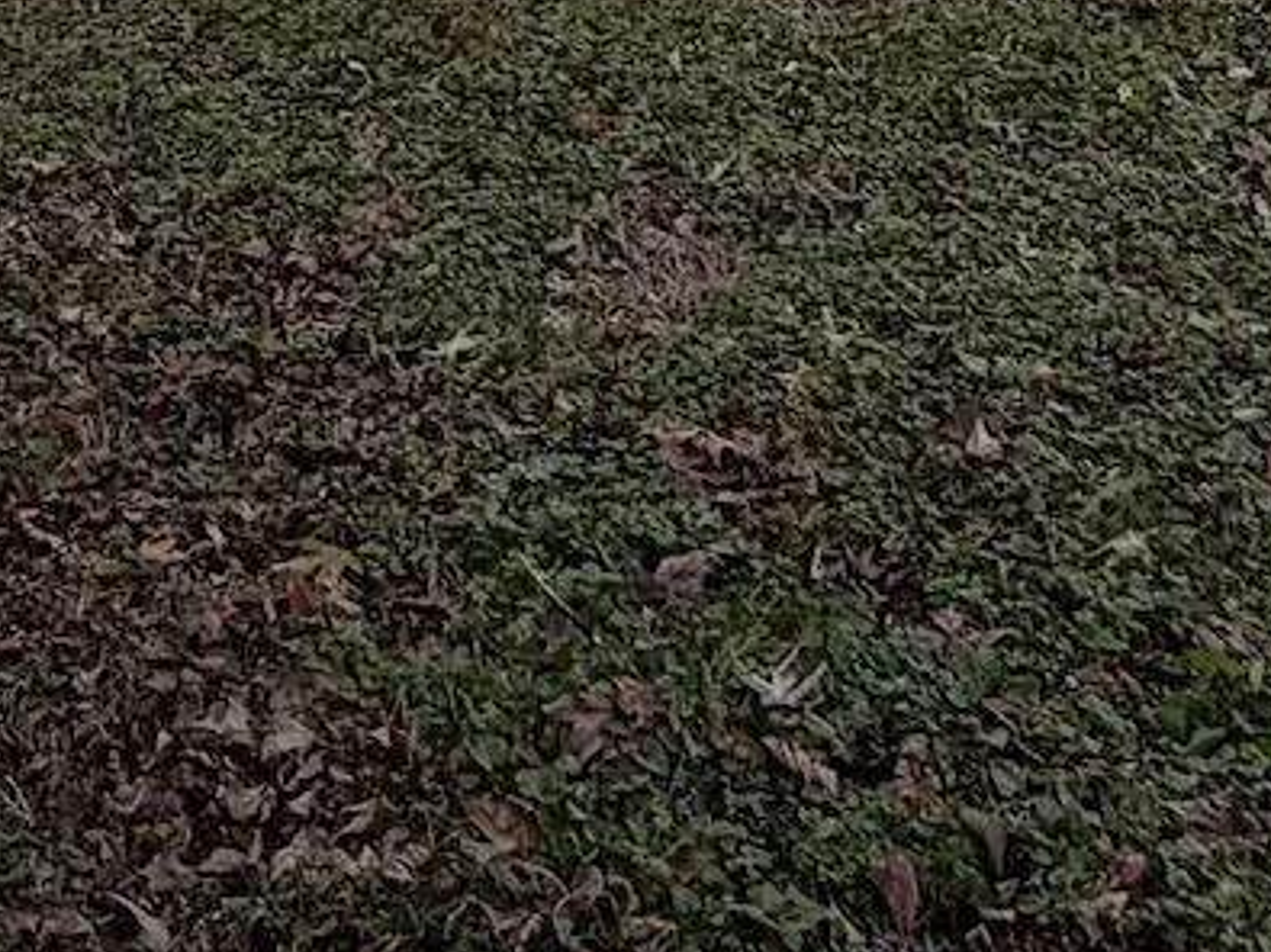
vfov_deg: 16.6
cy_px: -920
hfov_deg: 27.9
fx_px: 2496
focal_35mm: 68
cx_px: 235
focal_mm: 2.22
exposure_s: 1/130
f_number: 2.2
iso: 40
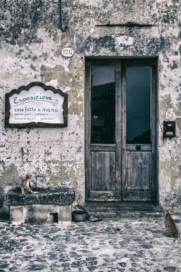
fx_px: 431
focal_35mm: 57
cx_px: 90
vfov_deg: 35.1
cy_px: 136
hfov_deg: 23.7
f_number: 4.8
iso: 200
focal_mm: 38
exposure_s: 1/40
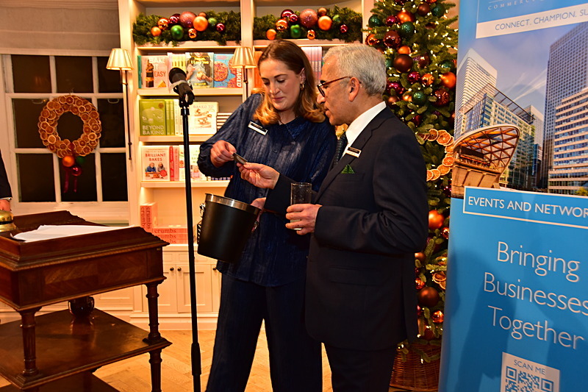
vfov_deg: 35.0
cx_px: 294
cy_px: 196
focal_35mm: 38
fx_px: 620
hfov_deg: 50.7
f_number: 5
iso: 1600
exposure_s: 1/50
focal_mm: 38
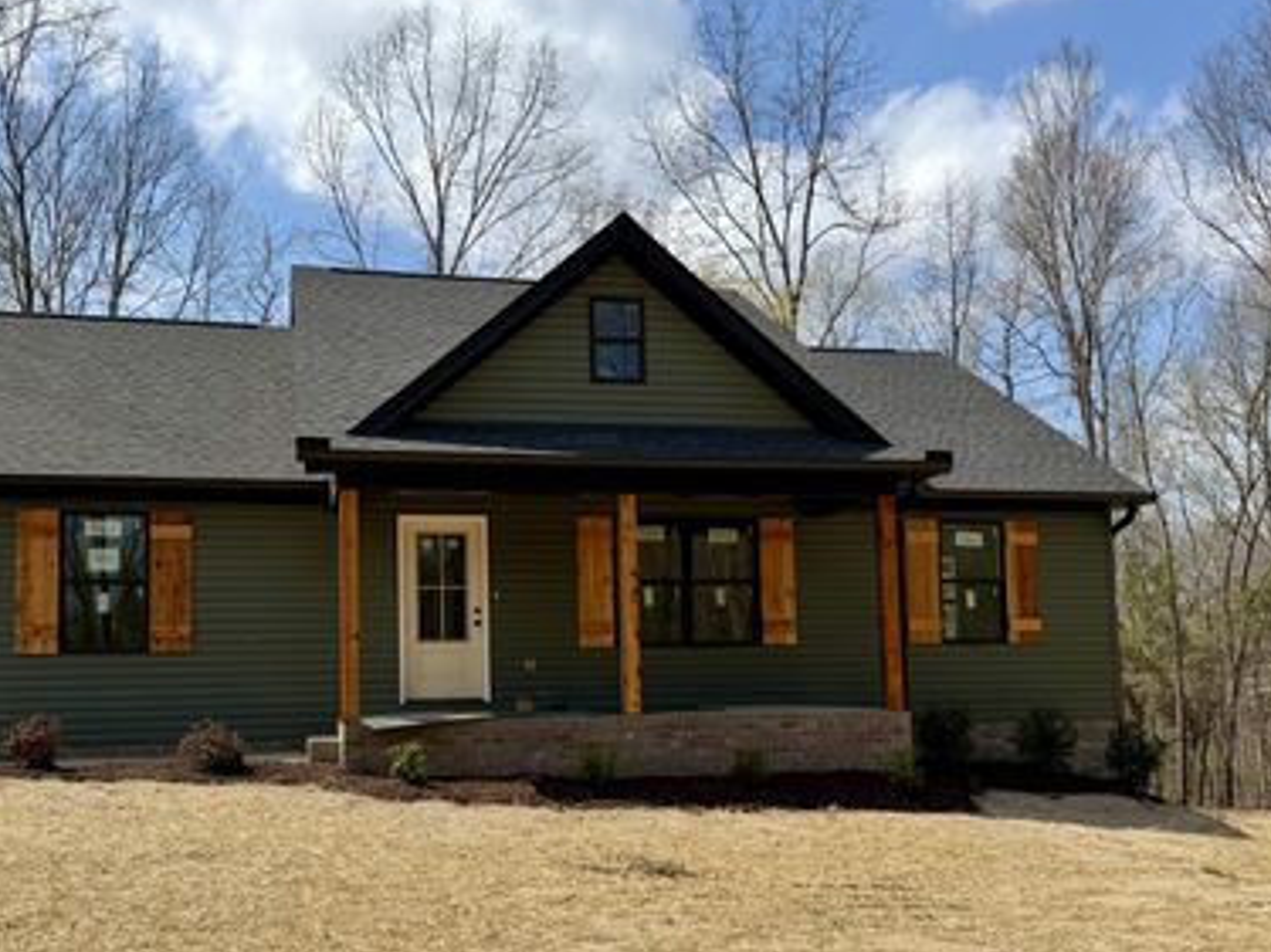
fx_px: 1175
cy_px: 588
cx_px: 515
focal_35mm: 32
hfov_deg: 56.4
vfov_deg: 43.8
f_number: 1.78
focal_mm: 6.76
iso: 80
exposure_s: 1/5319
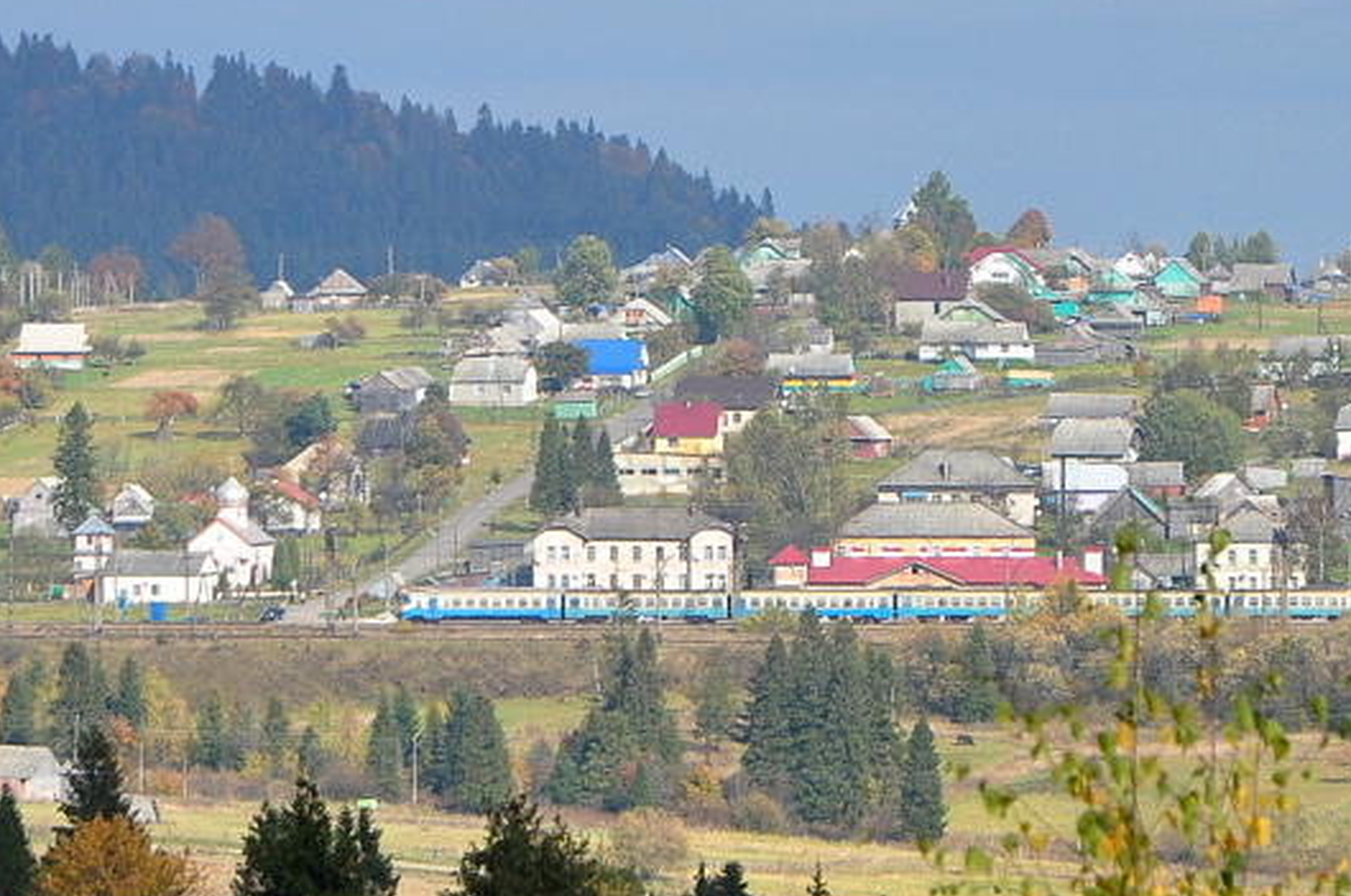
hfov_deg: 5.8
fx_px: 13382
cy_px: 555
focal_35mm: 357
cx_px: 748
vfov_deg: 3.8
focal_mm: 105
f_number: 8
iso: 400
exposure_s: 1/1000
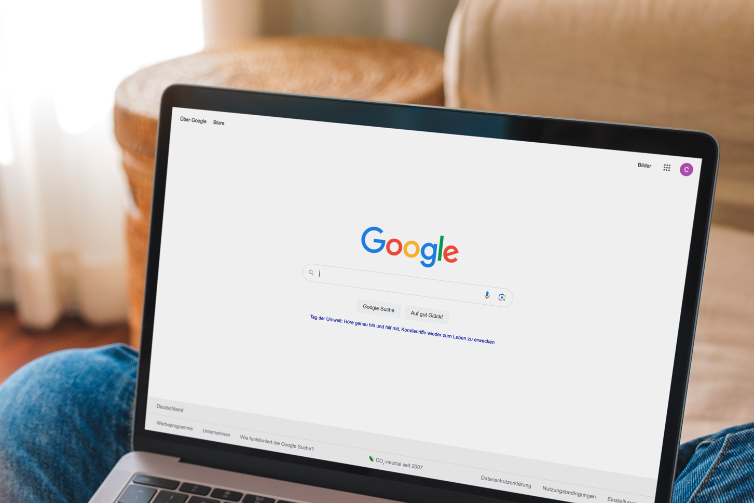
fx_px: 1550
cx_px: 307
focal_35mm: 74
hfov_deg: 27.3
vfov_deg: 18.2
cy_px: 436
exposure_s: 1/150
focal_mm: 28.3
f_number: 2.8
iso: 160
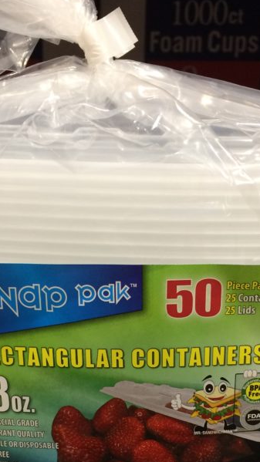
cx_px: 122
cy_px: 362
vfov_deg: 37.3
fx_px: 662
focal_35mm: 54
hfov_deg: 22.2
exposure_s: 1/30
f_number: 2.2
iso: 100
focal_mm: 4.15
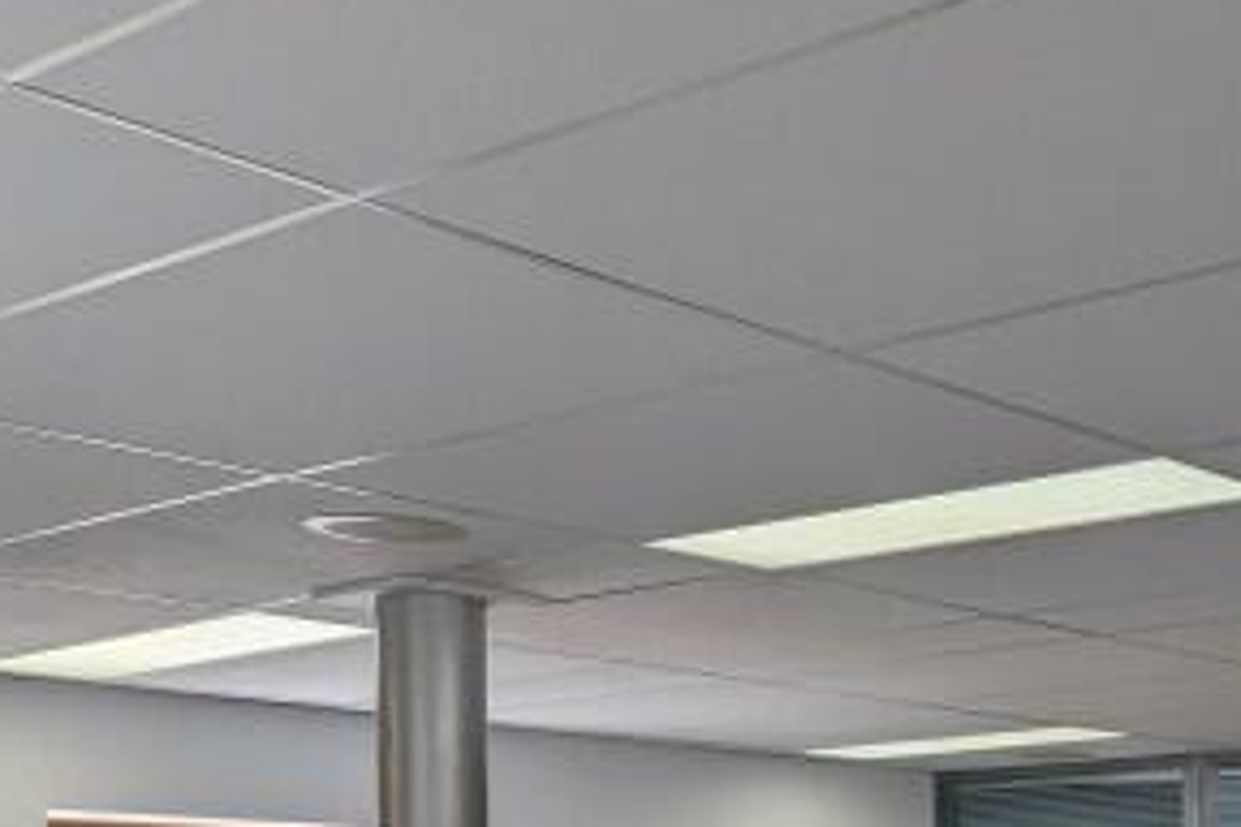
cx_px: 1556
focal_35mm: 59
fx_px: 2034
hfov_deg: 28.6
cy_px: 973
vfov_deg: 21.5
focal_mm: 2.35
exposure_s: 1/125
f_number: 2.2
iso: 62
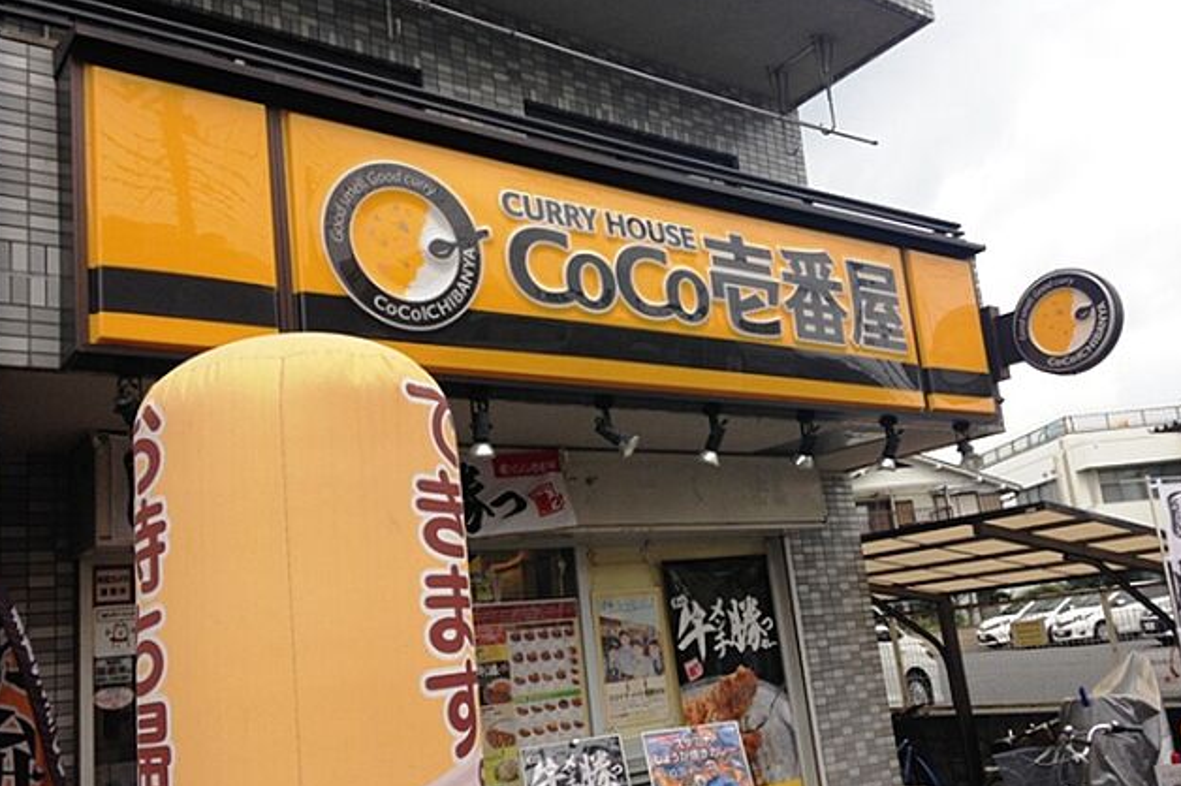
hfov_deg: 54.5
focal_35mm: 35
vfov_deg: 37.8
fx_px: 1148
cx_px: 589
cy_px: 434
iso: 50
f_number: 2.4
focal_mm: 4.12
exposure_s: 1/542
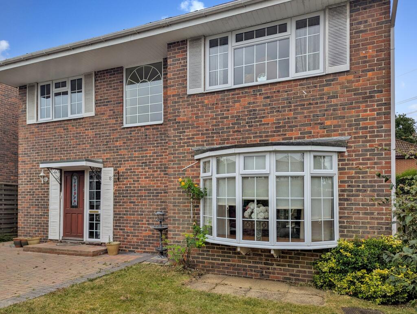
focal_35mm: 24
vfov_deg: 57.0
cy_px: 157
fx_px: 290
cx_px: 208
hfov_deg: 71.5
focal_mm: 6.81
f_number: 1.85
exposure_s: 1/510
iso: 27
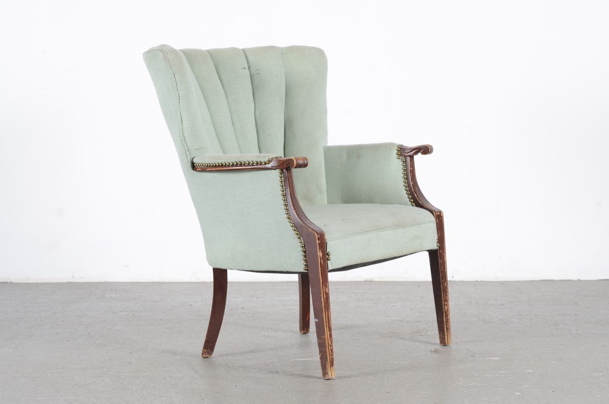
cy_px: 202
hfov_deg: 22.7
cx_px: 304
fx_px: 1519
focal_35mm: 90
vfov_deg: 15.1
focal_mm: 60
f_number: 8
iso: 100
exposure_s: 1/125
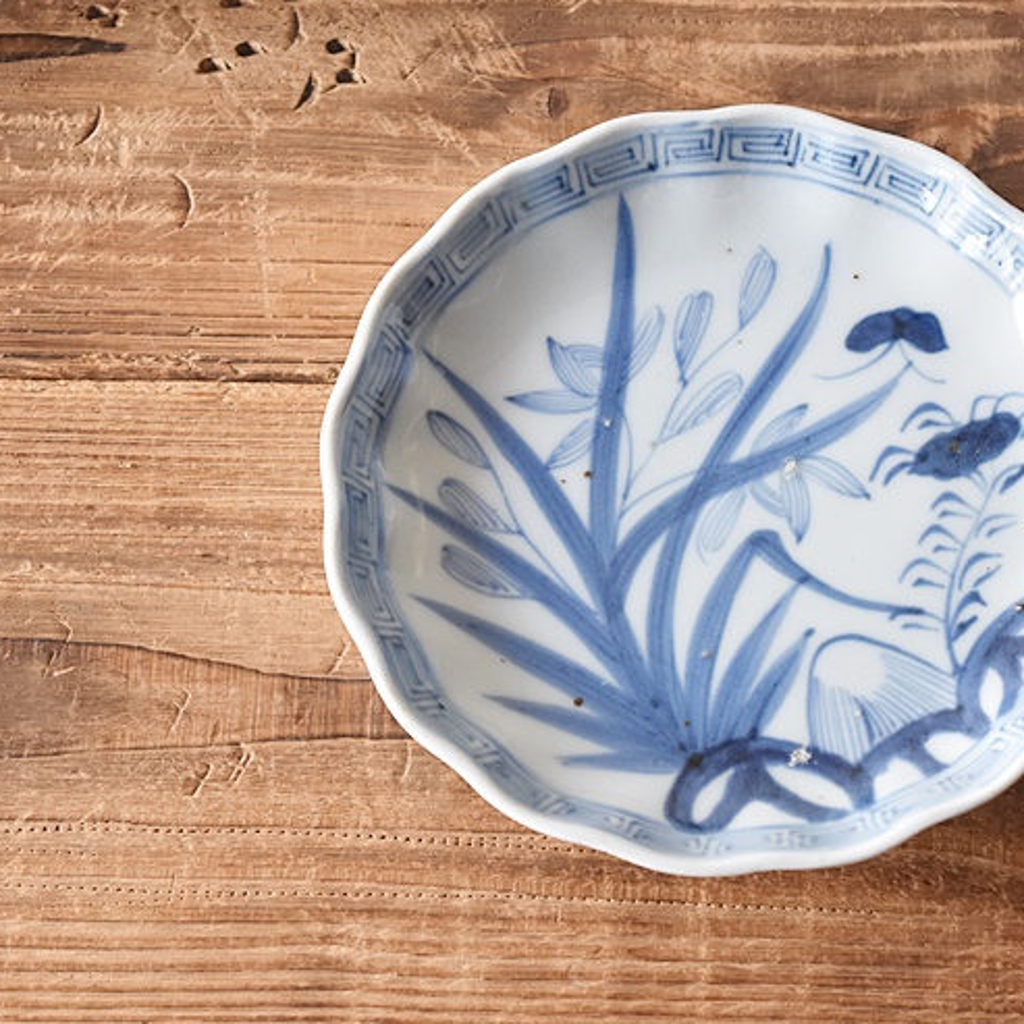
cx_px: 735
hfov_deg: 15.3
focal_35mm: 114
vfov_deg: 15.3
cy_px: 489
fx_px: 3805
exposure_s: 1/10
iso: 800
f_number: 5.6
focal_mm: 55
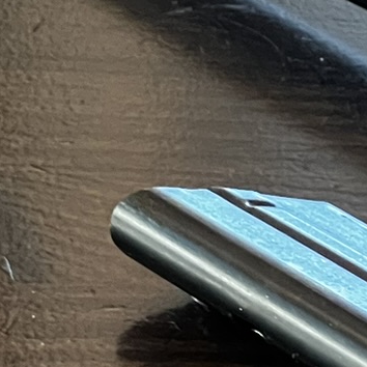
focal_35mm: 394
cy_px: 290
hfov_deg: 4.3
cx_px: 907
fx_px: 4726
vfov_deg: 4.4
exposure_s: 1/50
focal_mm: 9
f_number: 2.8
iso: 320
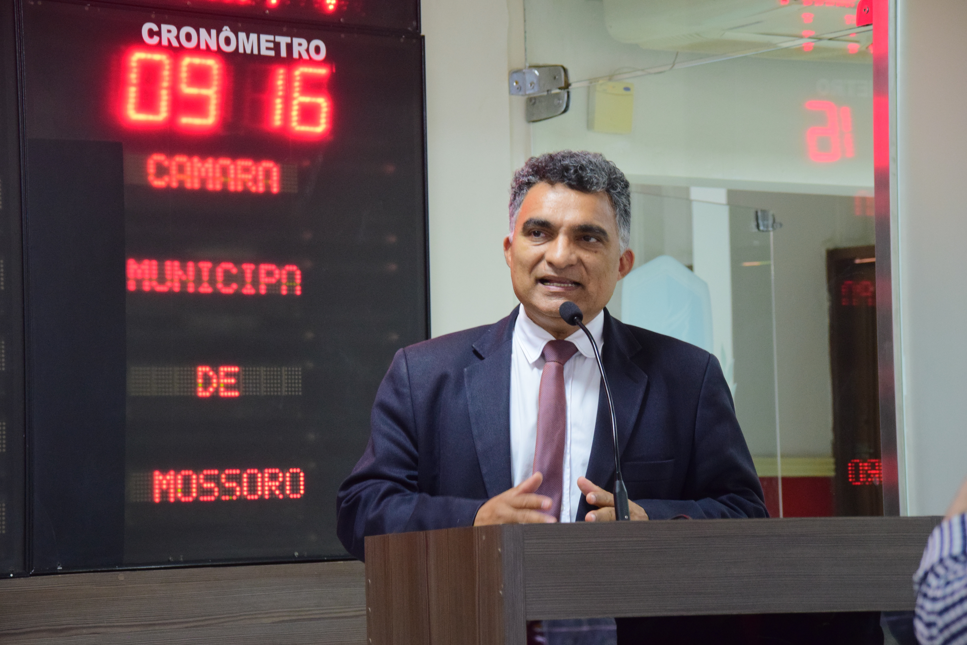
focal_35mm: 165
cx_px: 484
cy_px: 322
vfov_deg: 8.3
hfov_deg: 12.5
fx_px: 4432
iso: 1600
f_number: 6.3
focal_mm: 110
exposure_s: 1/60
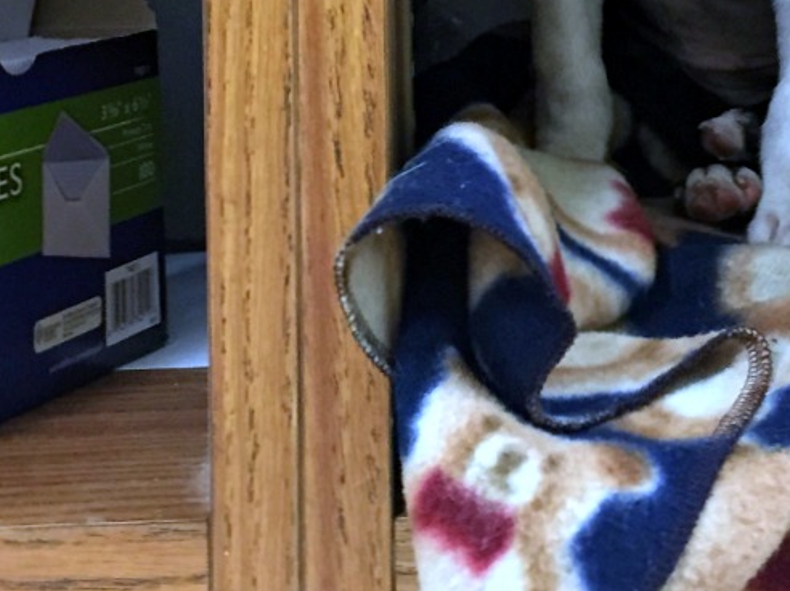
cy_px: -185
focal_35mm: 80
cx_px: 690
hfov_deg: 23.9
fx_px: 1824
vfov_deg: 17.3
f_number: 2.2
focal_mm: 4.15
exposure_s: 1/17
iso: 250
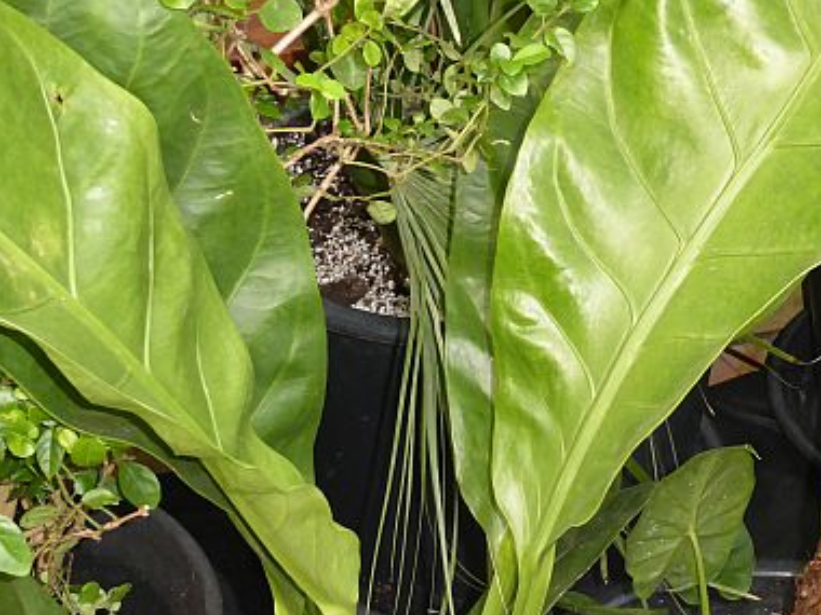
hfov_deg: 20.4
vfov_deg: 15.4
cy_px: 309
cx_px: 465
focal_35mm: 96
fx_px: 2277
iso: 400
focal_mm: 10.3
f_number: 4.2
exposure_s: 1/60
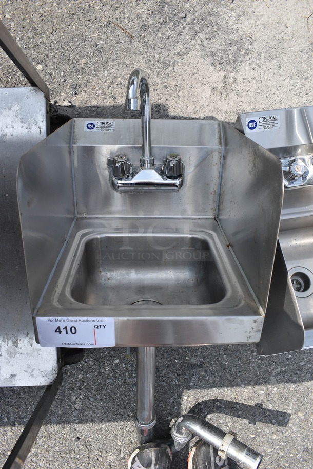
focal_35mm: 27
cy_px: 234
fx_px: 352
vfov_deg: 67.3
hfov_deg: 48.0
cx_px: 156
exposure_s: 1/500
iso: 200
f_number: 8
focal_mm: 18
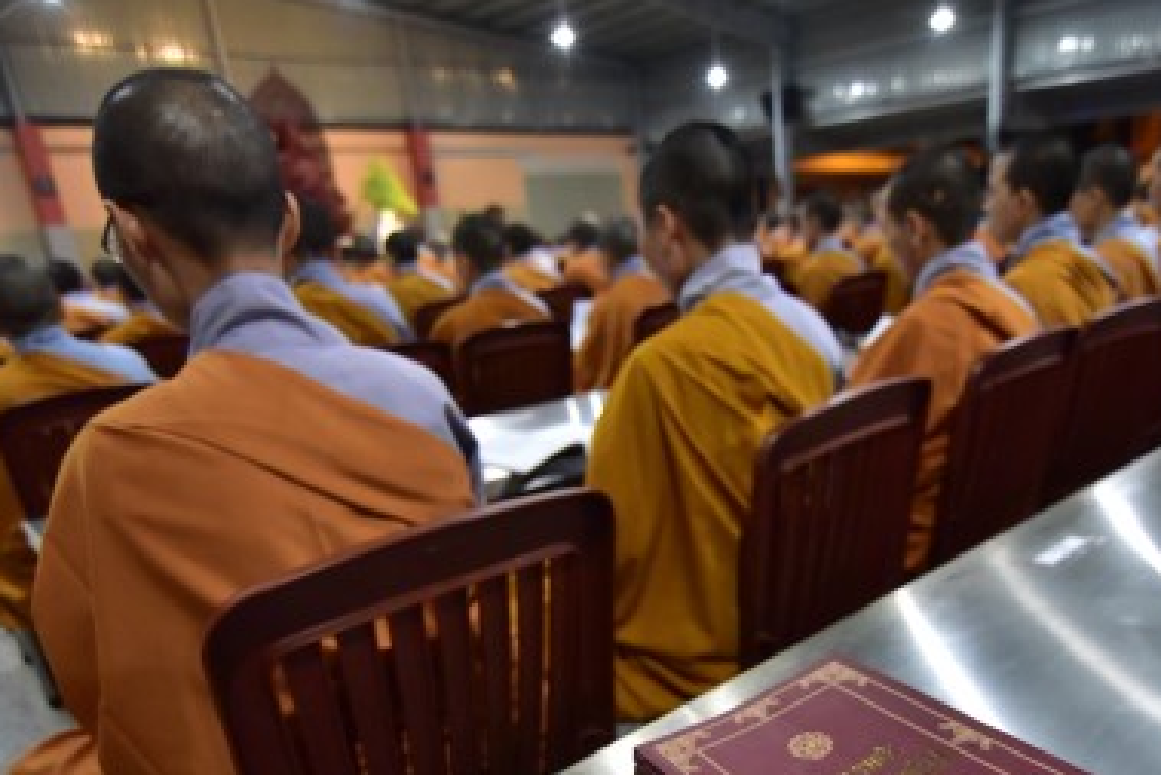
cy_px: 599
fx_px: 871
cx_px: 662
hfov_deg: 67.0
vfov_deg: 45.9
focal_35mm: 27
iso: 5000
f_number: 4
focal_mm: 16
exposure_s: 1/80
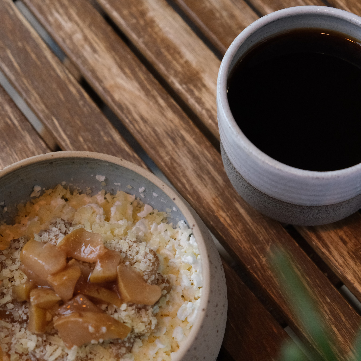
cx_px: 180
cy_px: 209
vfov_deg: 20.2
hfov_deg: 20.2
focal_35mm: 86
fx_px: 1015
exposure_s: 1/125
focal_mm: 44.4
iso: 2500
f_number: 4
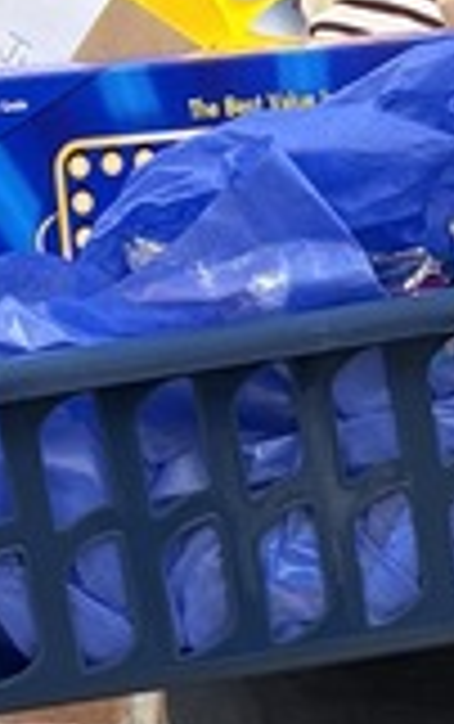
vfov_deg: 11.8
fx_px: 3455
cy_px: -45
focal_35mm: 175
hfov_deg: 7.3
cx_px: 769
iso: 125
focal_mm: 5.96
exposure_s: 1/60
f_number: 1.6
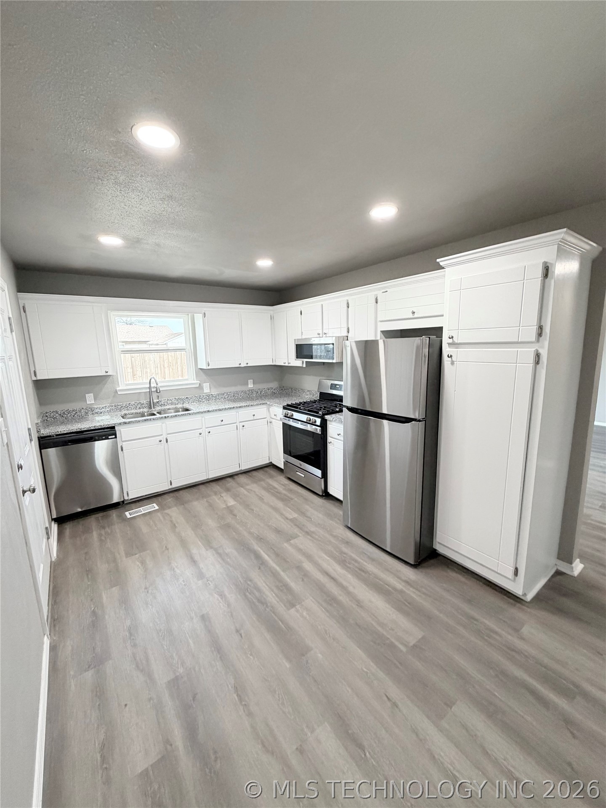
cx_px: 303
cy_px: 404
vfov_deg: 102.1
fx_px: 327
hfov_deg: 85.7
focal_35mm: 14
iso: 250
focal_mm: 2.22
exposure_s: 1/120
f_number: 2.2
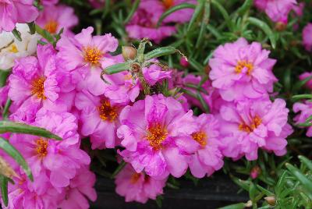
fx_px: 573
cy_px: 104
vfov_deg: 20.7
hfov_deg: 30.5
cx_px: 156
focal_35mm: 66
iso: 200
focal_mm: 44
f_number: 8
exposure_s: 1/60
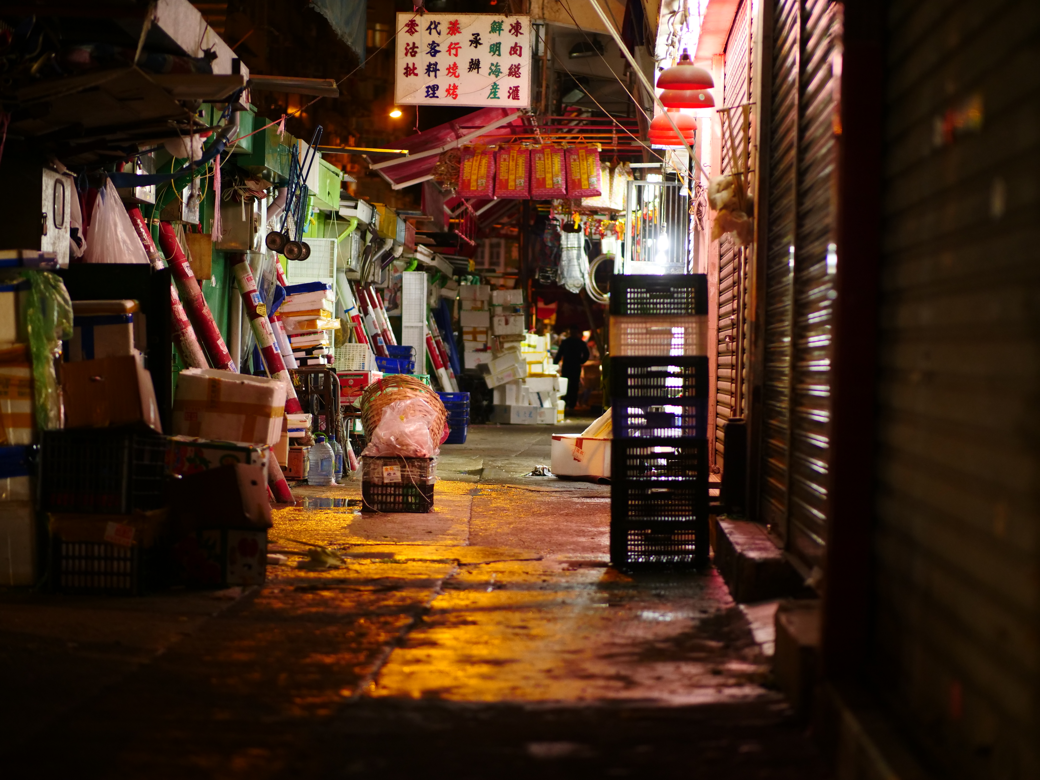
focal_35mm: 86
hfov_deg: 22.8
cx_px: 520
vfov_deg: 17.2
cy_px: 390
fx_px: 2584
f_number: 1.2
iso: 800
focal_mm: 43
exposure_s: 1/125
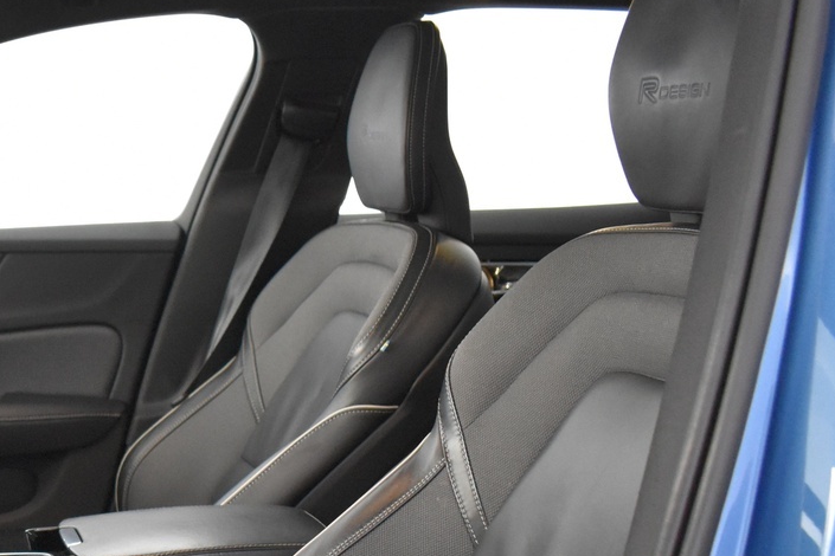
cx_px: -73
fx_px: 1438
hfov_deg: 29.4
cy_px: 567
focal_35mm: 62
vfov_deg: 21.1
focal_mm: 18
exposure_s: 1/30
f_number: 3.5
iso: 3200
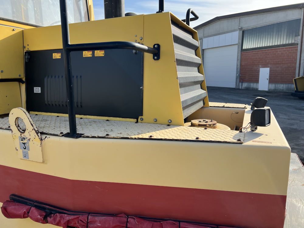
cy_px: 114
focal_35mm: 26
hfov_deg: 67.3
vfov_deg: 53.1
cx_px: 152
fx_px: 228
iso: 50
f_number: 1.5
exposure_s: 1/1838
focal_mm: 5.7
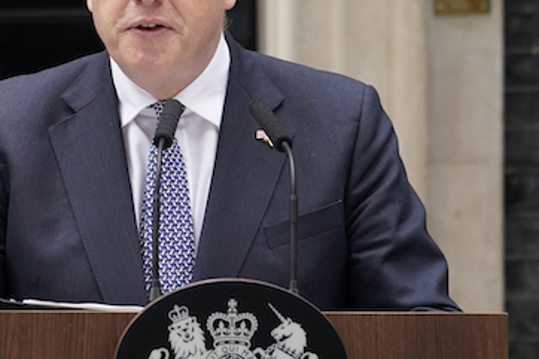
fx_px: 8590
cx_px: -92
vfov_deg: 2.4
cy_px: -57
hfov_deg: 3.6
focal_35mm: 574
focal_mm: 173
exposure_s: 1/800
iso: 1600
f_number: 5.6
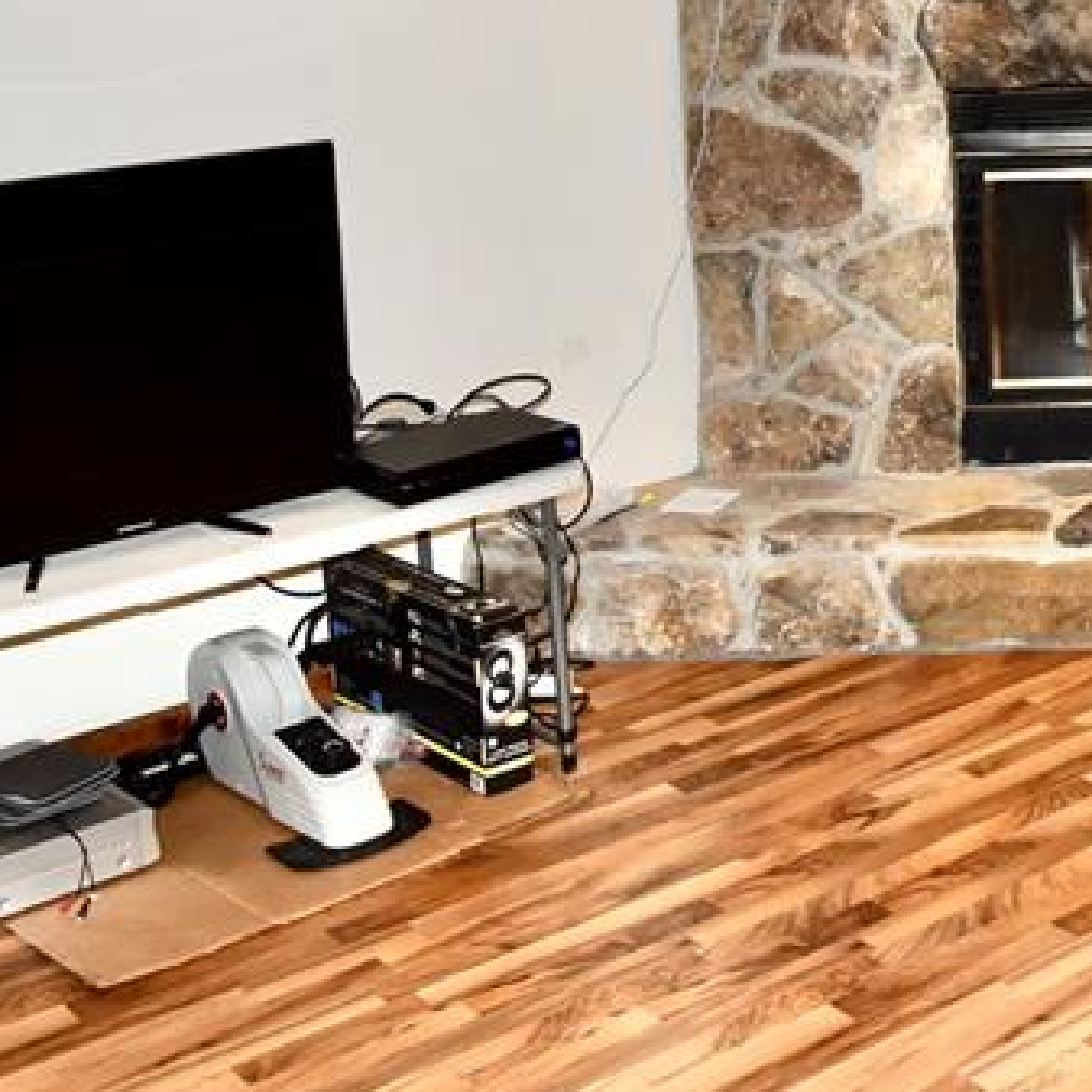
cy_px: 57
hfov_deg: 26.2
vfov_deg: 26.5
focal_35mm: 62
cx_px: 1108
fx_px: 2213
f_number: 5.6
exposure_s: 1/60
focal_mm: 24
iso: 1250
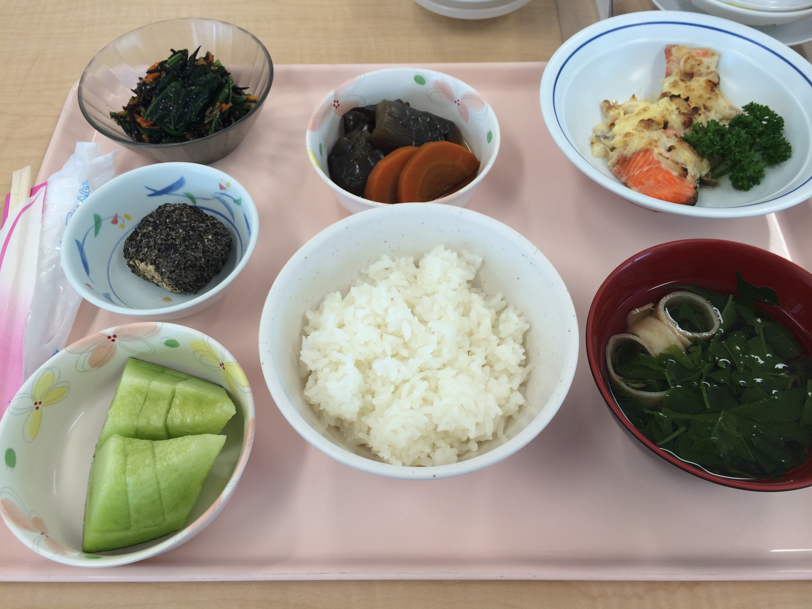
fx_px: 704
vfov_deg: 46.8
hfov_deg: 60.0
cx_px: 406
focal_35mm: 30
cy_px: 304
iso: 40
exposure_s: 1/60
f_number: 2.2
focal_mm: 4.12
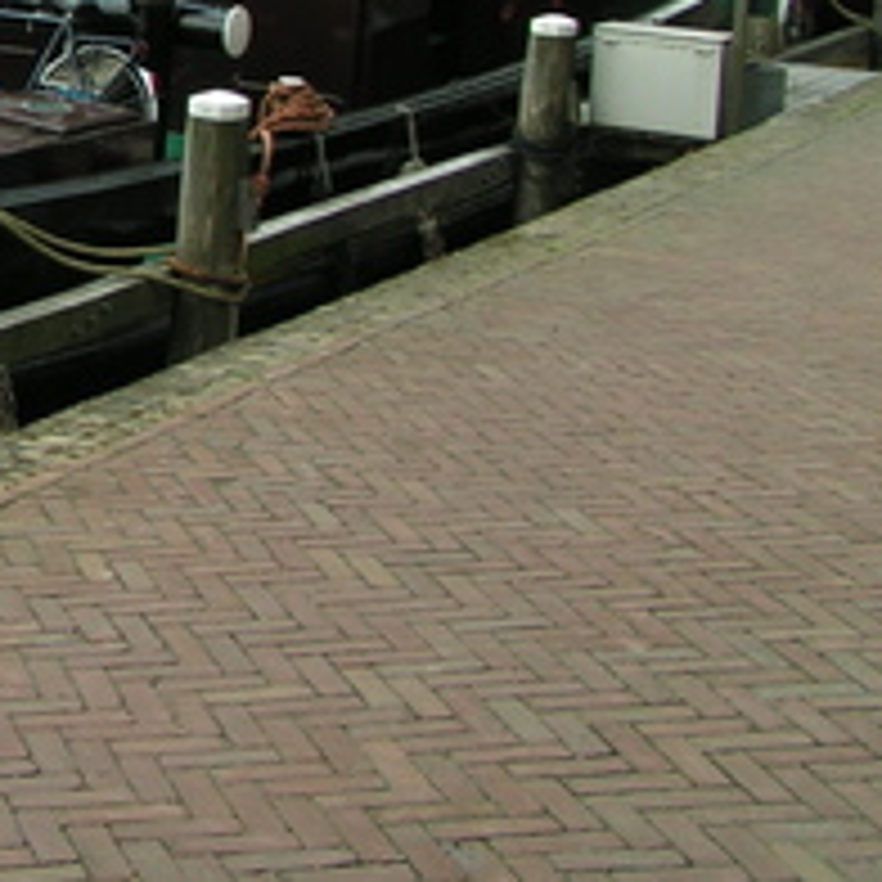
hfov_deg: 19.2
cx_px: -178
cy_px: 52
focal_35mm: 85
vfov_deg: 19.9
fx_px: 2450
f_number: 5
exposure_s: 1/100
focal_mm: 5.8
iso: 50
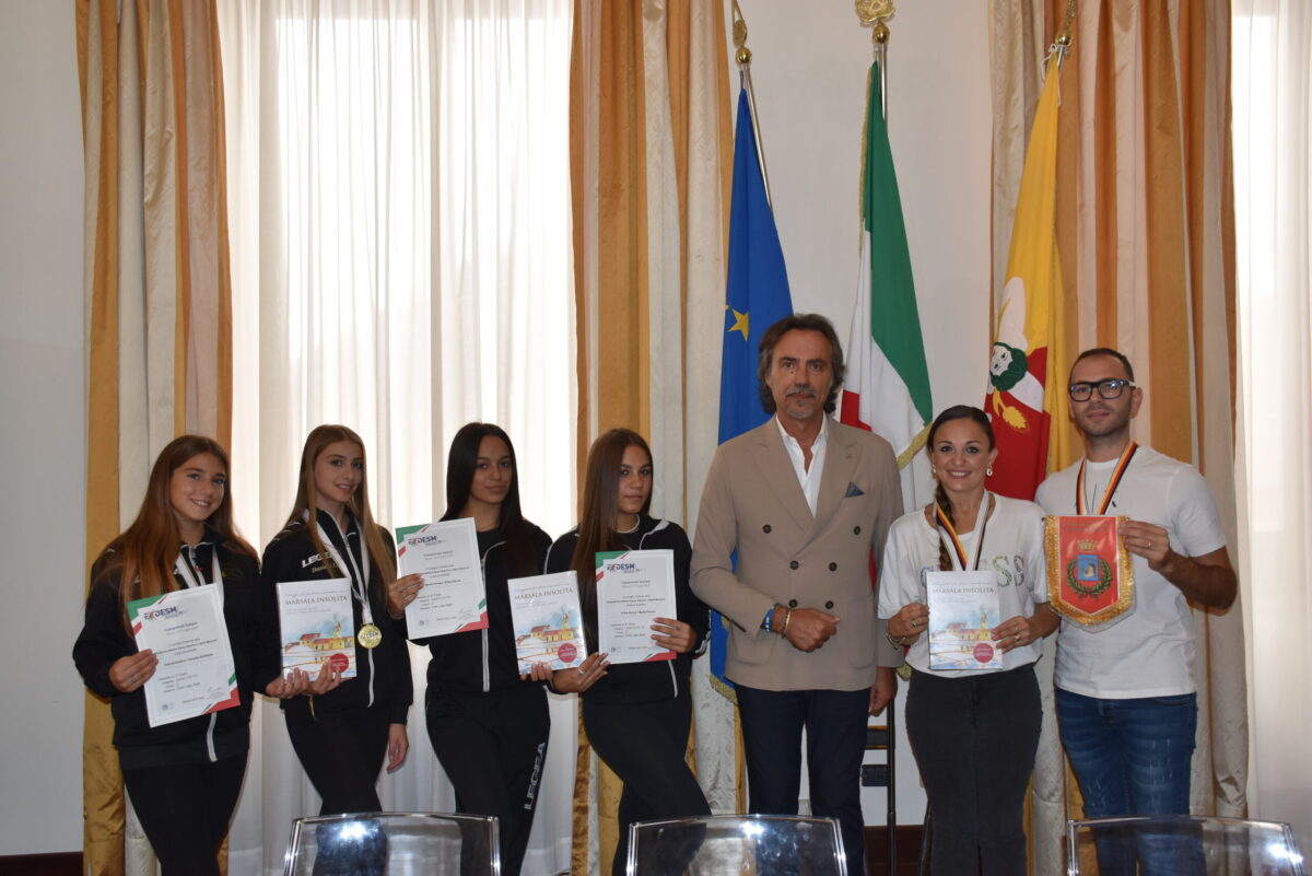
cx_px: 656
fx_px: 1312
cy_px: 438
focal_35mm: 36
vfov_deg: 36.9
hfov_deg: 53.1
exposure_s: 1/125
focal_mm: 24
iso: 500
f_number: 5.6
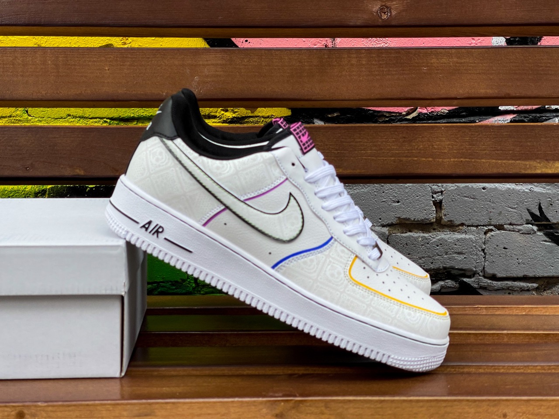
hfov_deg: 30.3
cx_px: 280
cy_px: 210
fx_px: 1034
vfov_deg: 22.9
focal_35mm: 64
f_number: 2.2
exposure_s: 1/460
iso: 20
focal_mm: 7.5
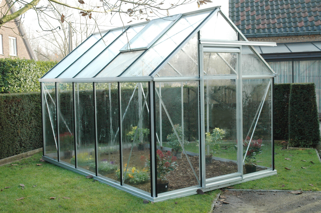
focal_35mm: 46
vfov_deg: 28.9
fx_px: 414
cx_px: 160
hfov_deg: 42.4
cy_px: 106
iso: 400
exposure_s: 1/200
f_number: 7.1
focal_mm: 31
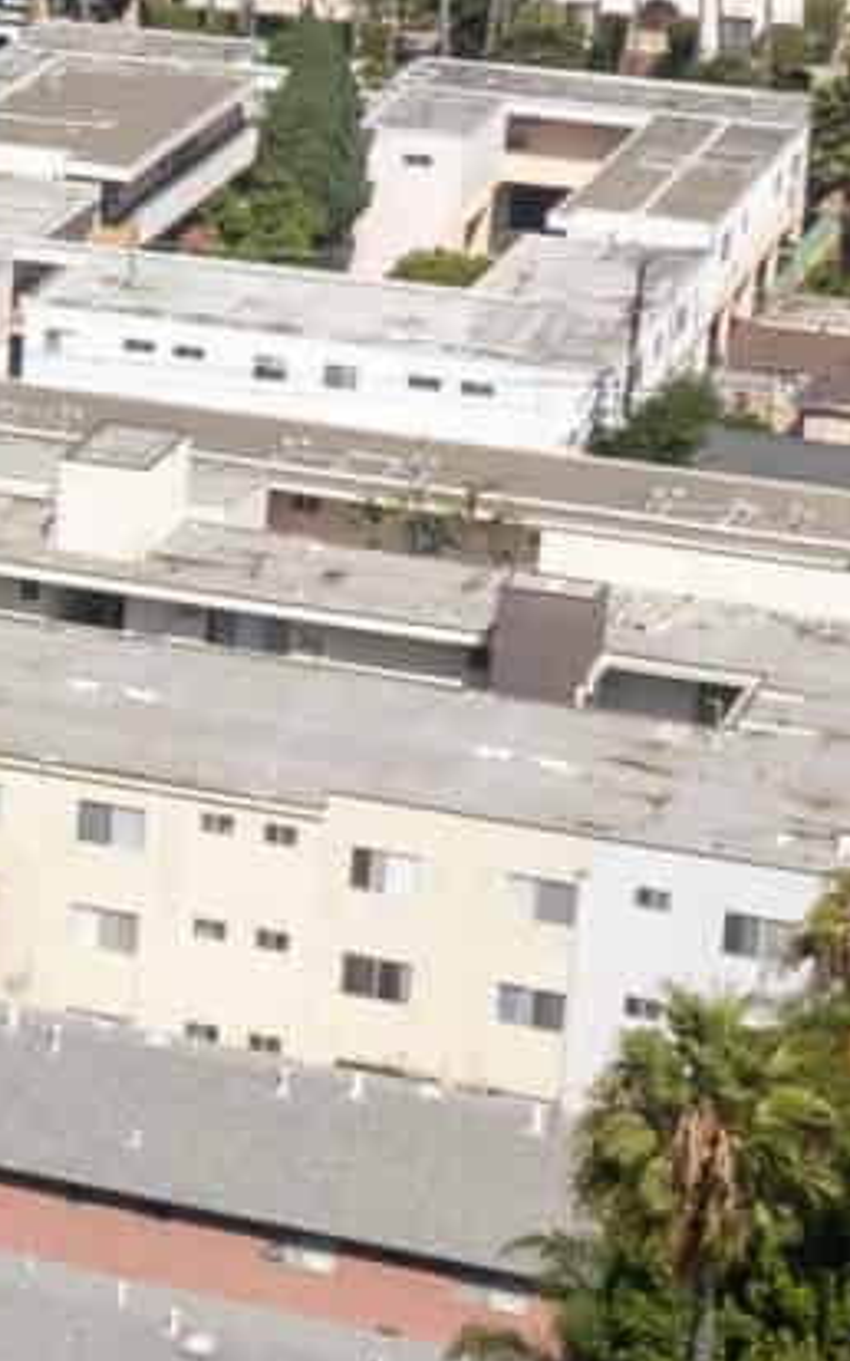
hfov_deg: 8.2
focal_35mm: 139
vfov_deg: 15.0
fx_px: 5154
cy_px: 302
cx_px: -1568
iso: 100
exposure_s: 1/640
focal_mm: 8.38
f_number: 2.8
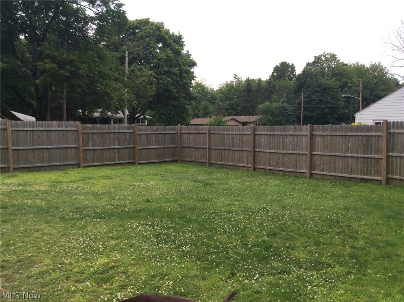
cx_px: 202
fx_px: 373
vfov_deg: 44.0
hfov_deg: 56.9
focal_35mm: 32
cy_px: 151
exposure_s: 1/194
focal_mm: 3.3
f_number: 2.4
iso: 32
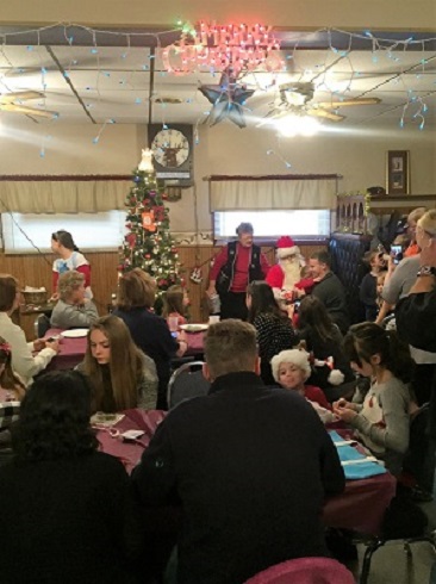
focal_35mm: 29
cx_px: 218
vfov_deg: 61.7
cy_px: 292
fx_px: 488
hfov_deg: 48.1
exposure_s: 1/30
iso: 250
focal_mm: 4.15
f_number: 2.2
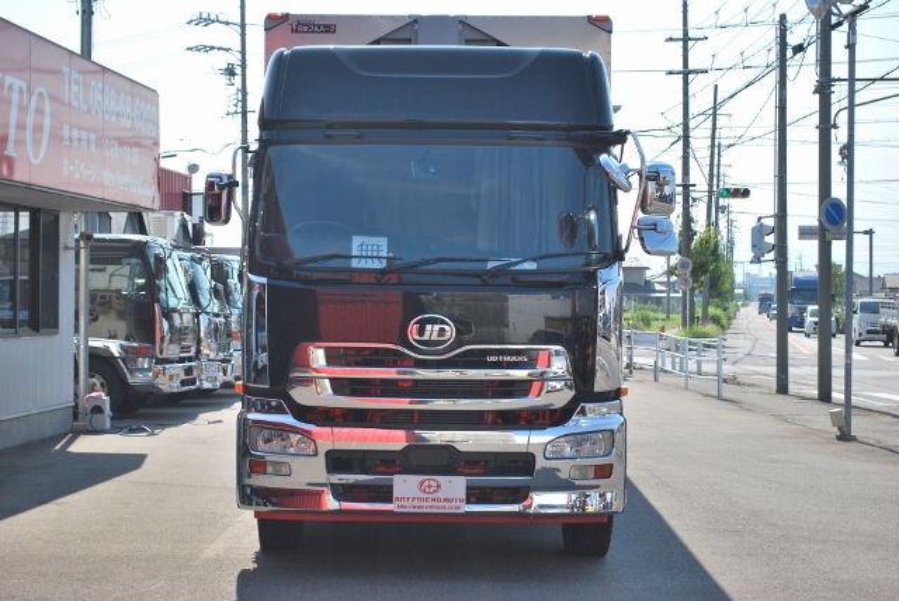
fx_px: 1725
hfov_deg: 29.2
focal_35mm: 69
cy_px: 300
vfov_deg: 19.8
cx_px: 450
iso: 200
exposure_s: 1/800
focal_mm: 46
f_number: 5.3
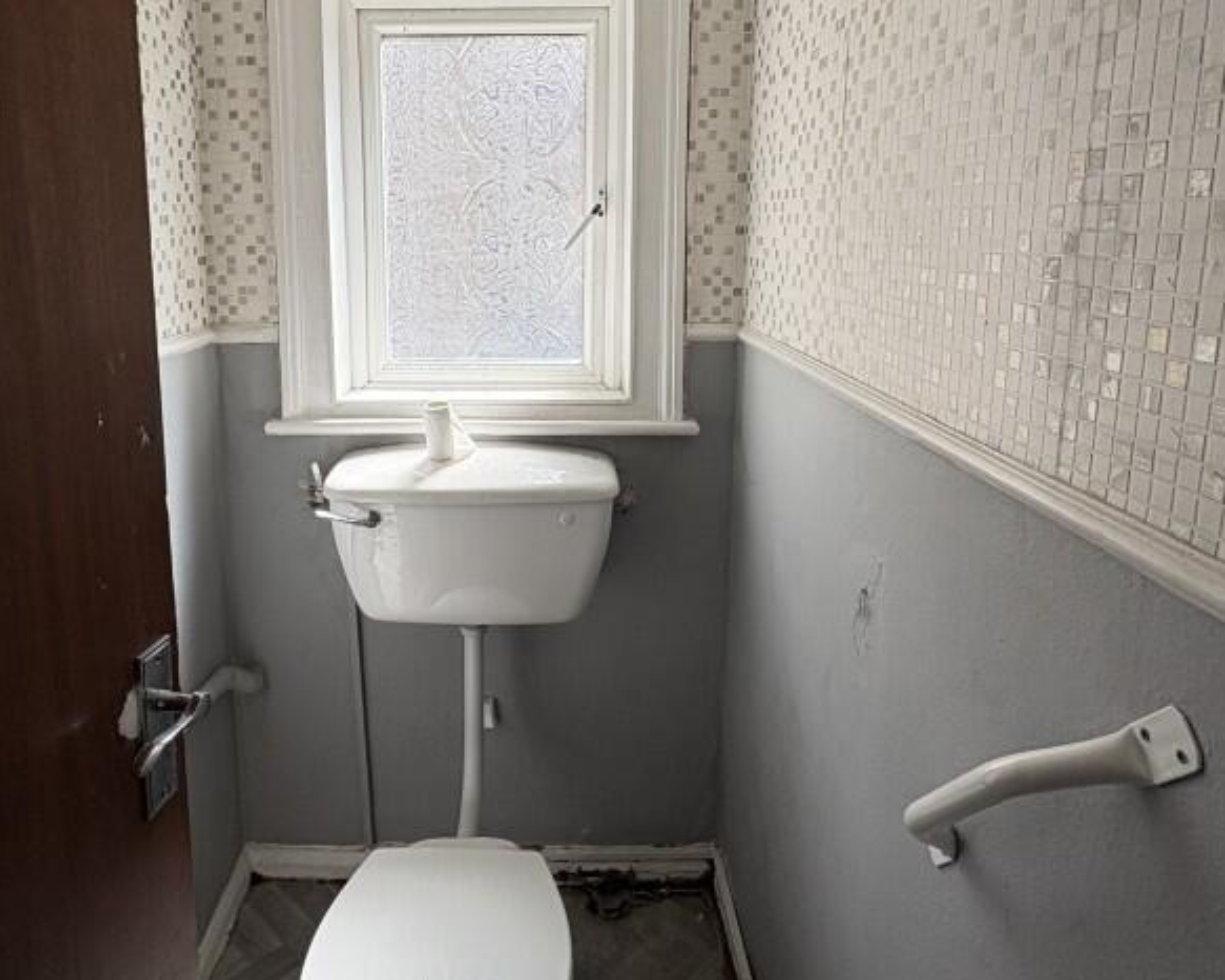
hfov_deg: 70.0
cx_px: 532
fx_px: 870
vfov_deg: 57.8
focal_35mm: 24
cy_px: 353
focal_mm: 2.22
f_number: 2.2
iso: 50
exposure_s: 1/368
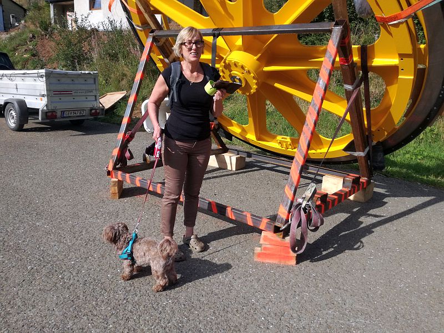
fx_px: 346
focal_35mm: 27
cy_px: 166
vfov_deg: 51.4
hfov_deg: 65.3
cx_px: 222
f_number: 2
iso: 50
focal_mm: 3.79
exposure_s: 1/1252
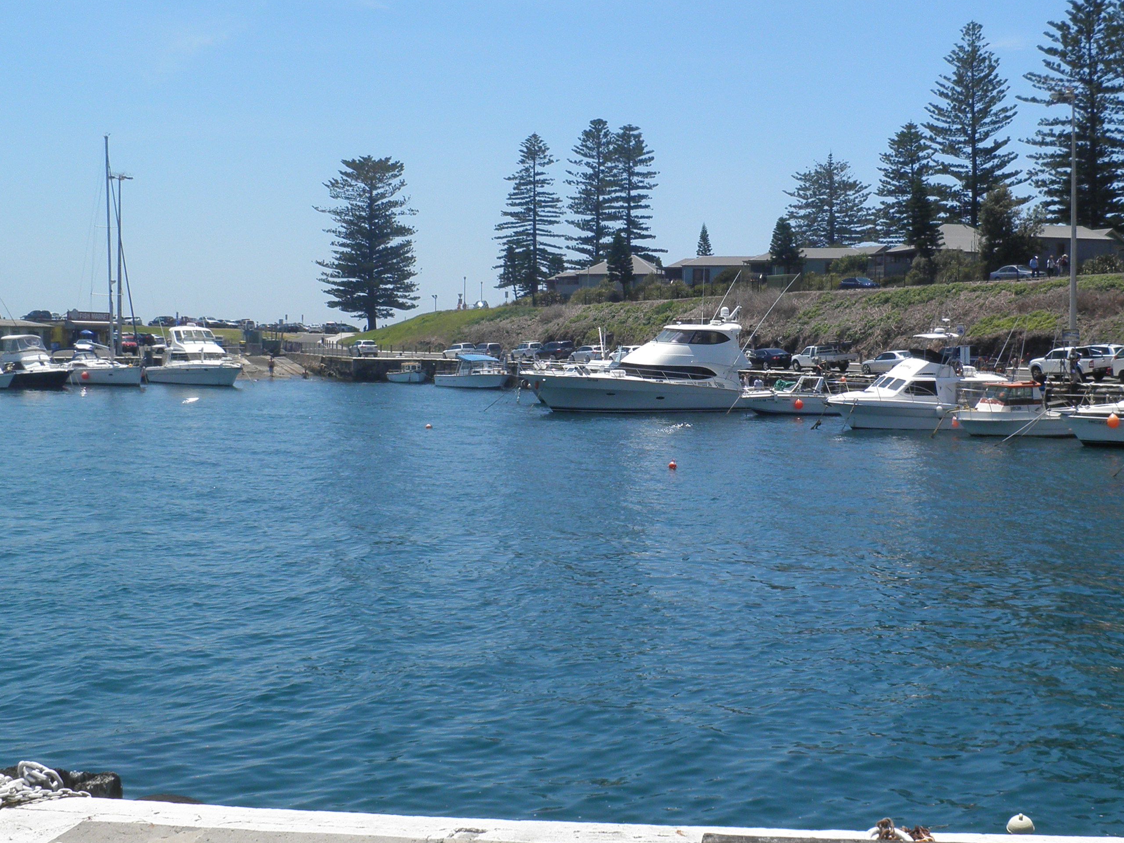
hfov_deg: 40.3
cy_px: 365
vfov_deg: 30.8
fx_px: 1526
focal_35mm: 47
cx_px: 675
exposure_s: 1/200
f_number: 8.3
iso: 64
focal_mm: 5
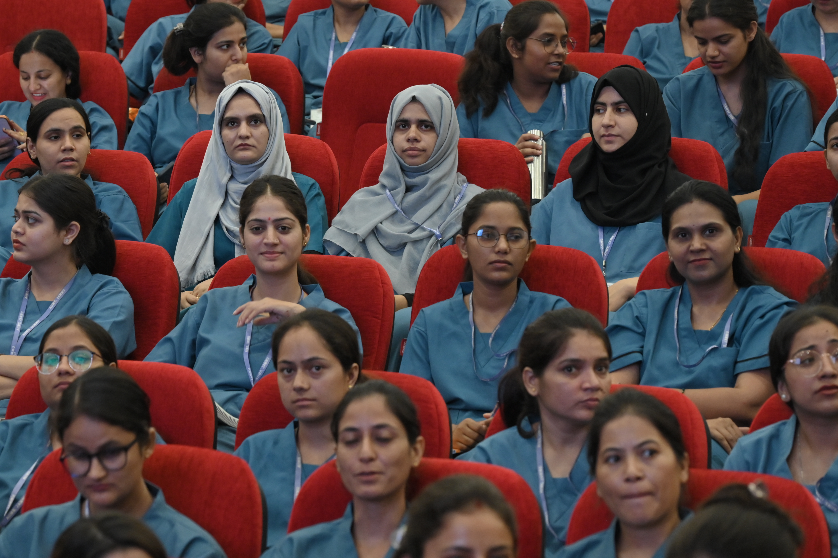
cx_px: 332
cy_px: 229
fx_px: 3745
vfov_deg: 8.5
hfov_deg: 12.8
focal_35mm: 161
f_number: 5.6
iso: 2000
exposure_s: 1/50
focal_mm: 120
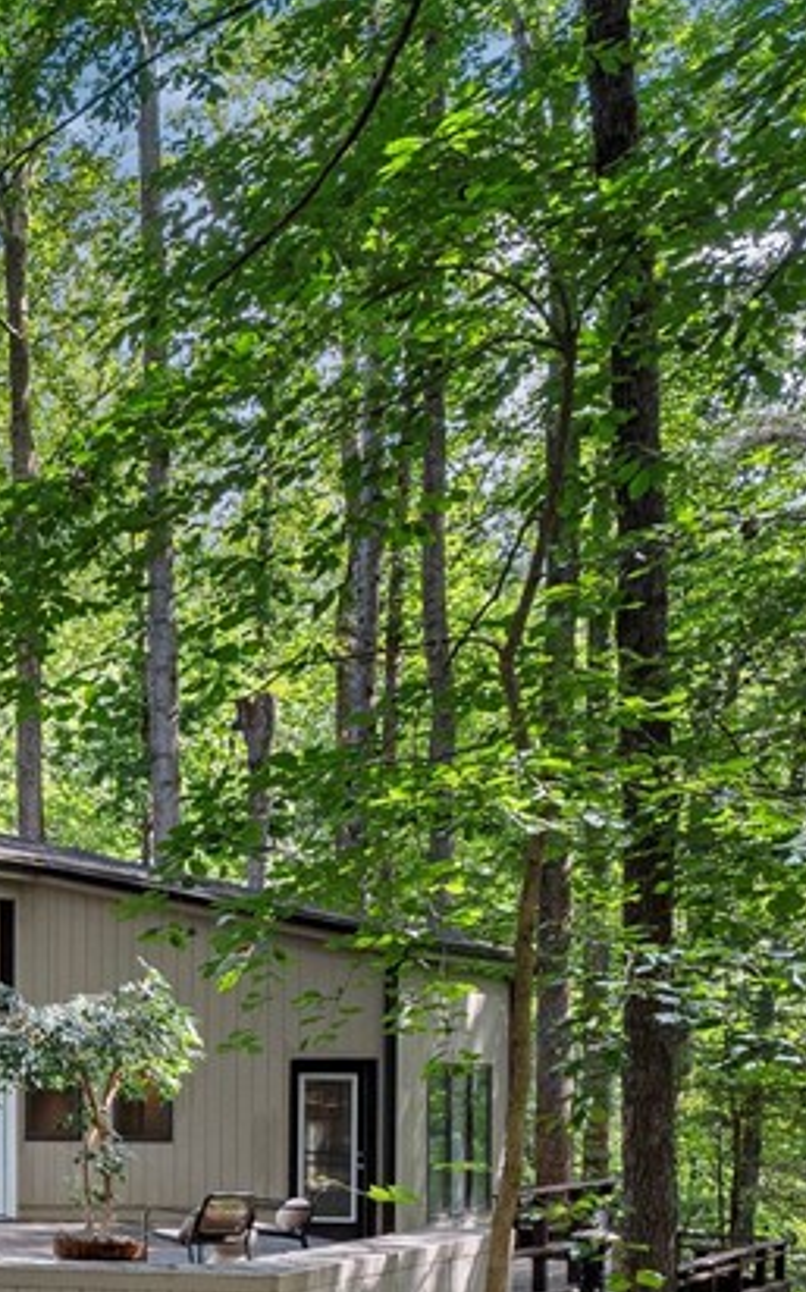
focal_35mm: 43
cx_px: -729
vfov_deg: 43.8
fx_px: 1513
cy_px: 1054
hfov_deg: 19.7
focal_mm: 16
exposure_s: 1/50
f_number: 8
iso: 800
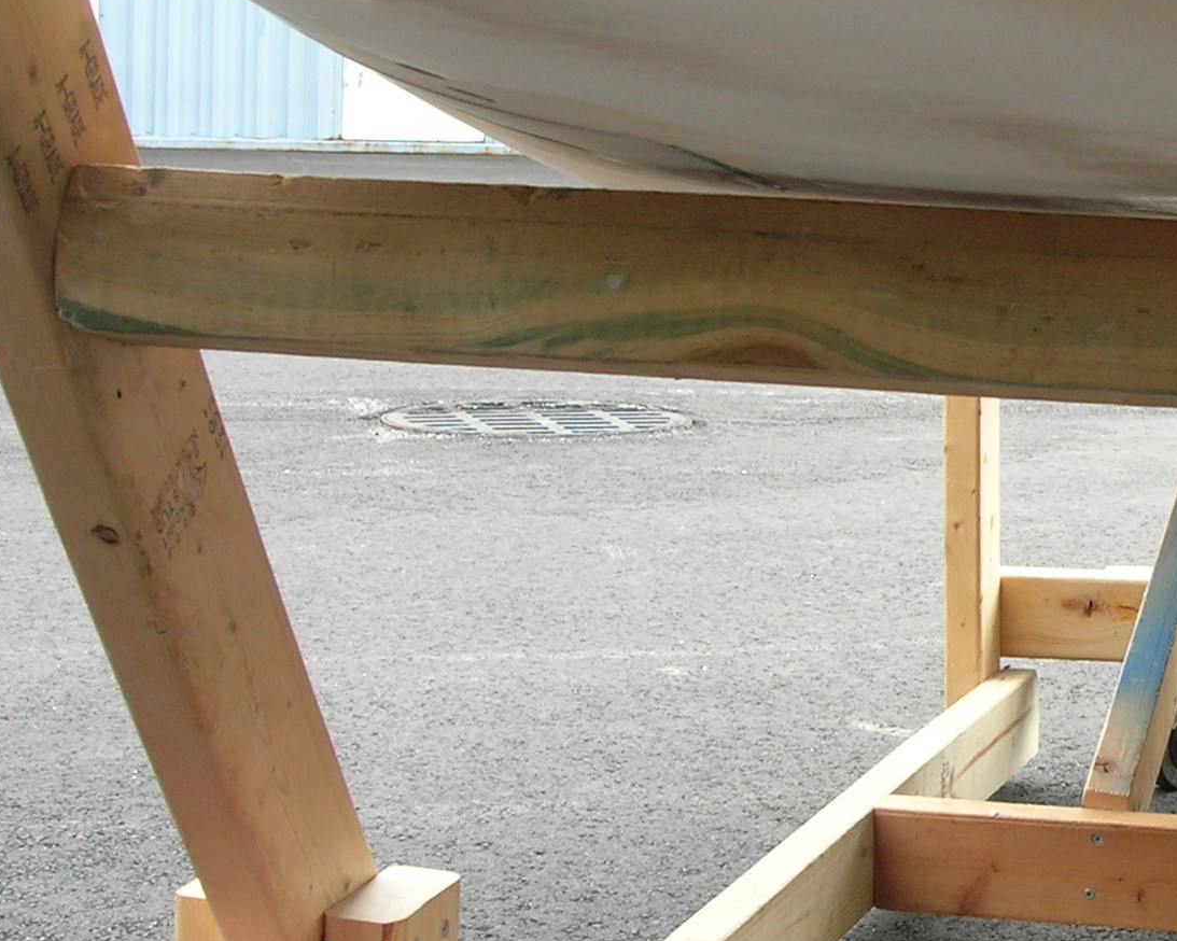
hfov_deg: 20.5
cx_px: 1371
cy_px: 362
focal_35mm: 88
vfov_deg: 17.4
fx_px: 3065
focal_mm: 7.8
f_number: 4.8
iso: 64
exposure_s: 1/65
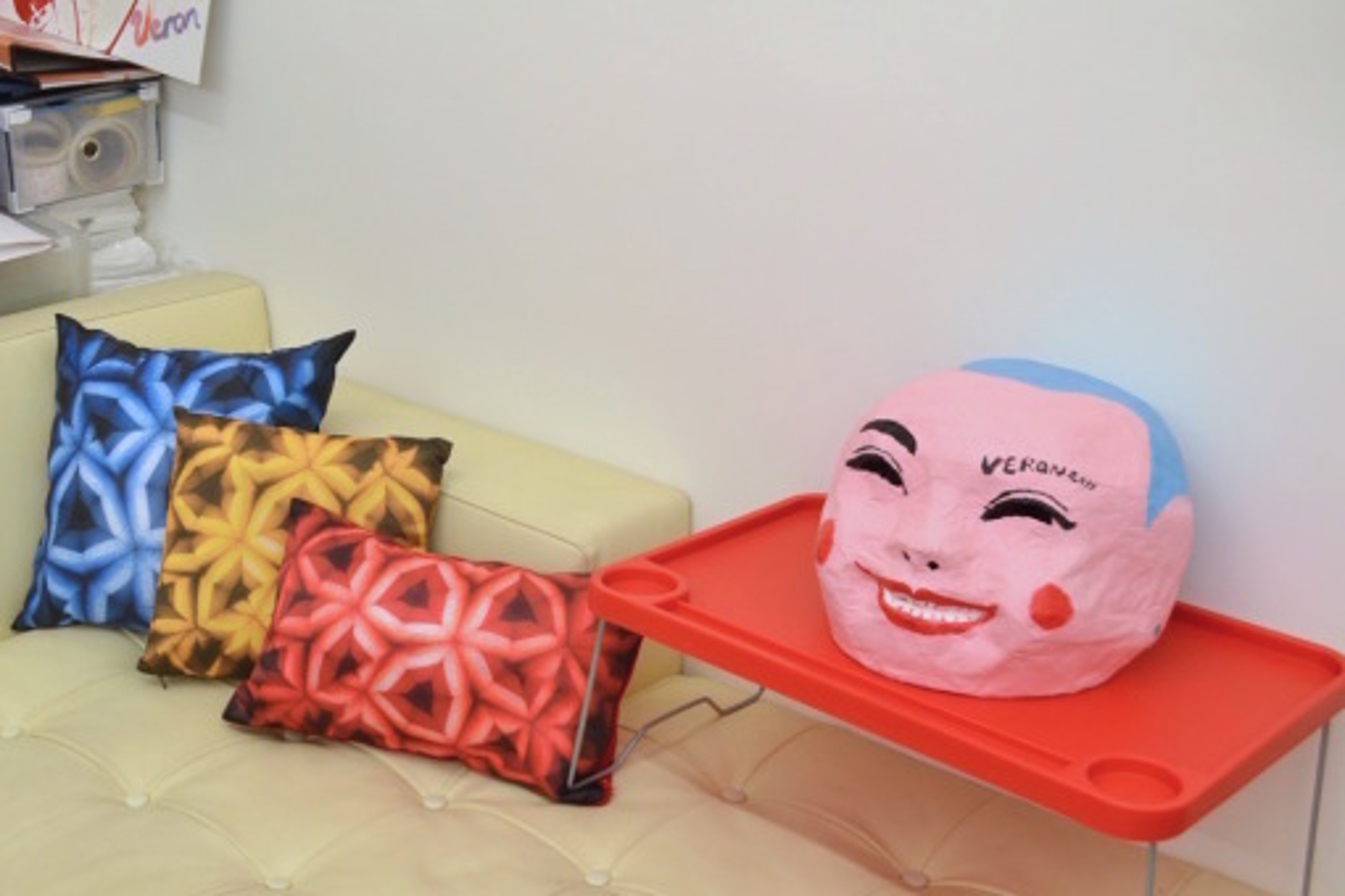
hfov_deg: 40.0
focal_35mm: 49
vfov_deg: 27.5
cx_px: 488
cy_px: 477
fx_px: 1831
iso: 400
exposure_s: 1/30
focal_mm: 24
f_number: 5.6
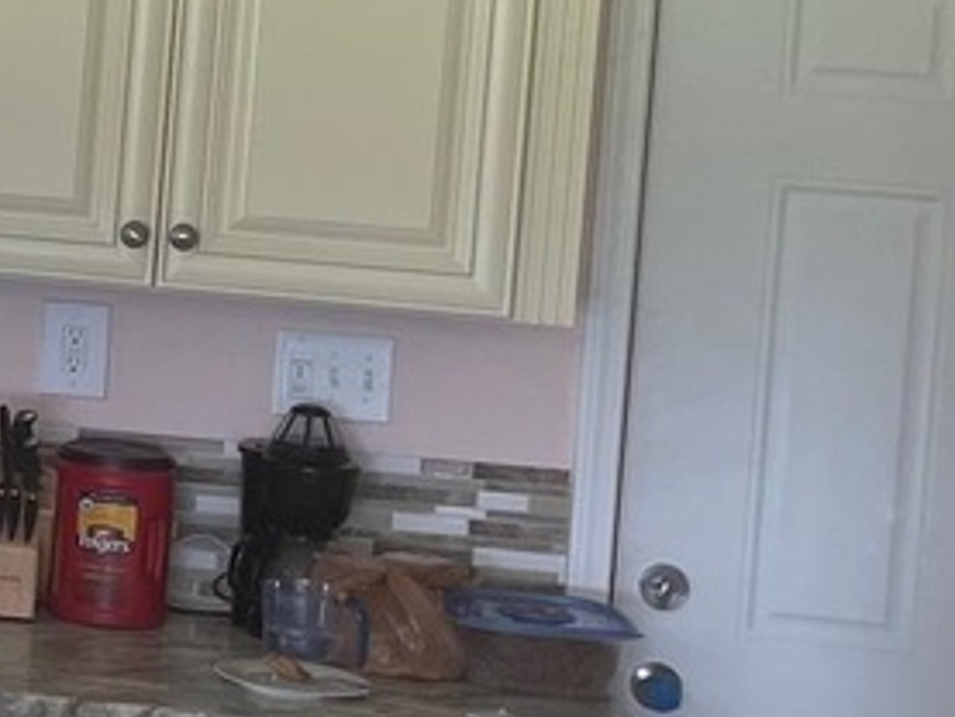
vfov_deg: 12.2
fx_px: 3312
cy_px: -10
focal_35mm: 120
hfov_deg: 14.6
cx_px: -714
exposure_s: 1/60
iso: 80
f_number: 1.6
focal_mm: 5.1
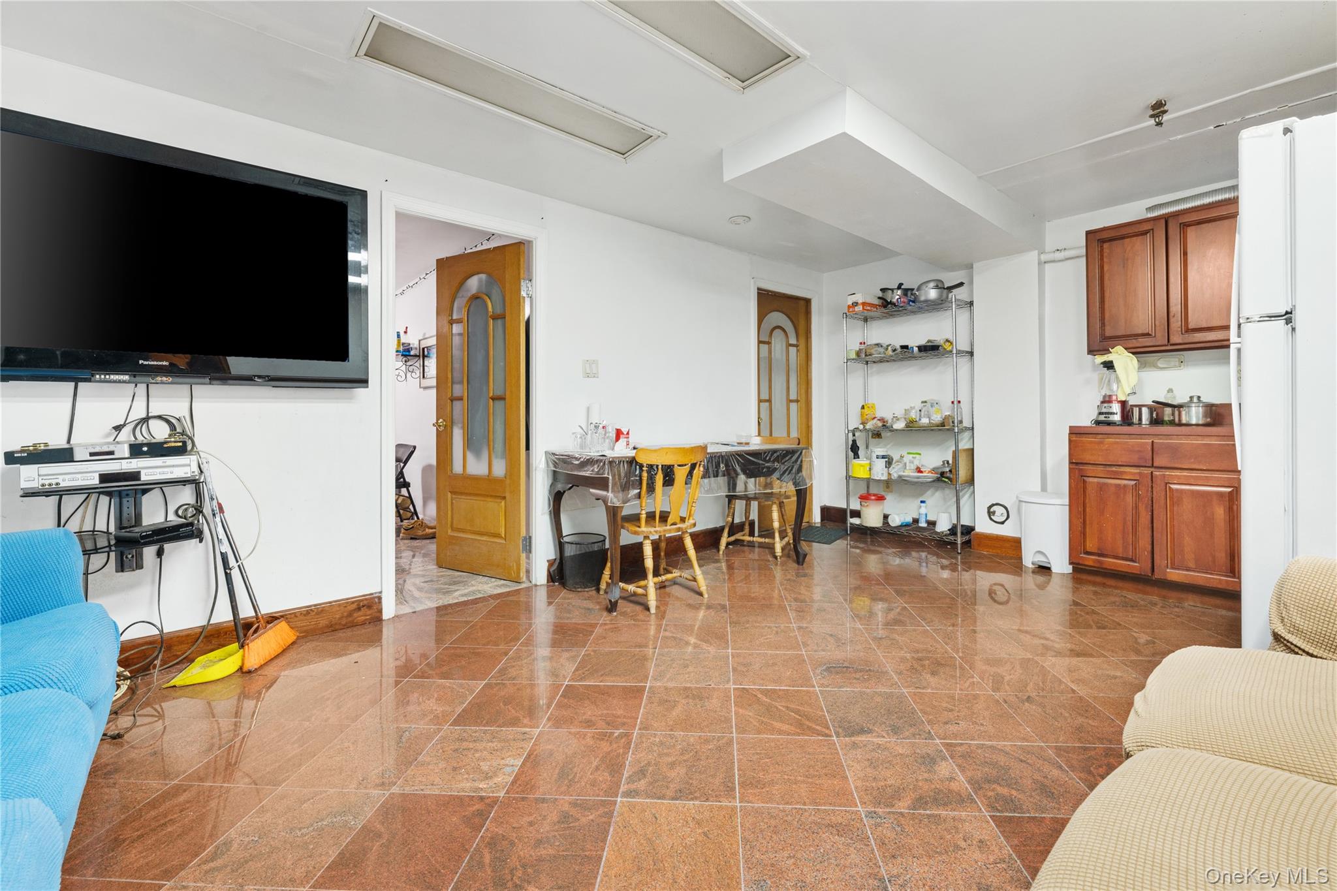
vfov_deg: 77.3
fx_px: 557
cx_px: 668
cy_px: 446
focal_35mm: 15
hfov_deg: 100.4
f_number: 10
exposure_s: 8
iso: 320
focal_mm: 15
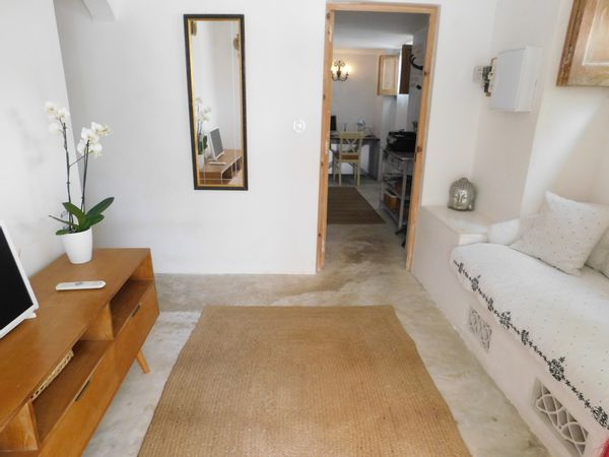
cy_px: 228
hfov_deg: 73.9
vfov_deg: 58.9
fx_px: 405
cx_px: 304
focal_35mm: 23
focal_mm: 4
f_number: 3
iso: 400
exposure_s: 1/80
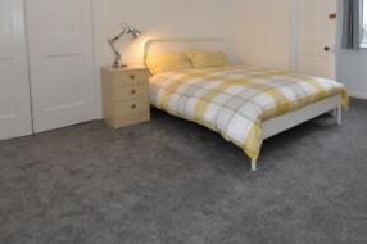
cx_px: 241
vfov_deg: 48.6
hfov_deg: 69.8
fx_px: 255
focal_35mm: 25
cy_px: 53
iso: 320
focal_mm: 15
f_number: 4
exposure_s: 1/60
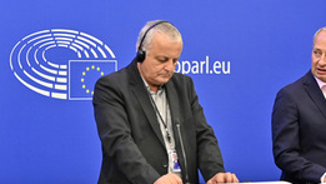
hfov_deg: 12.2
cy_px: 151
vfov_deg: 6.9
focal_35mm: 177
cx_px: 144
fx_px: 1530
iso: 6400
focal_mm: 98
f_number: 2.8
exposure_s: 1/800
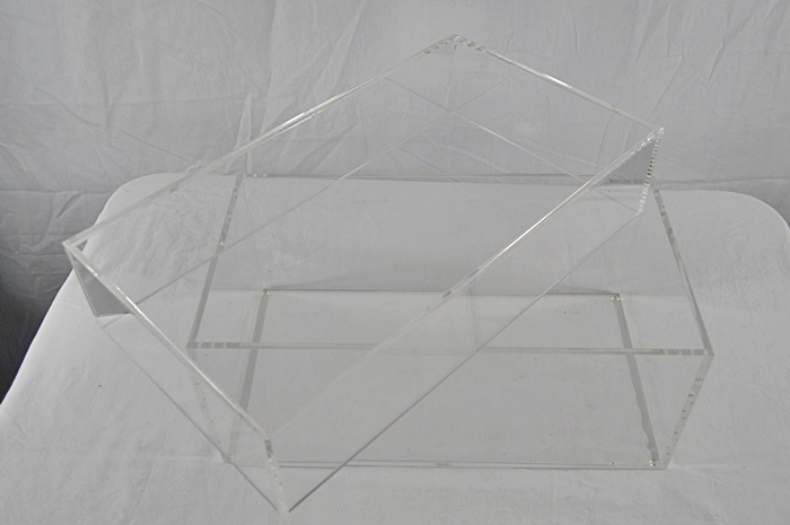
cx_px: 395
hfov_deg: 53.2
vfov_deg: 36.8
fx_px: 789
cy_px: 262
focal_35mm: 36
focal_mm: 24
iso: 400
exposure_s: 1/125
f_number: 5.6
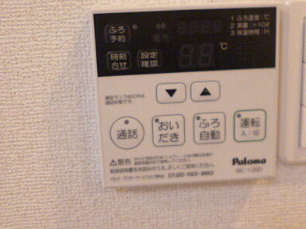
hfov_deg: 47.9
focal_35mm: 39
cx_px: 155
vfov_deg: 36.5
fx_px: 345
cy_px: 79
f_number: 2.5
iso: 800
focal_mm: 4.3
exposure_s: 1/100
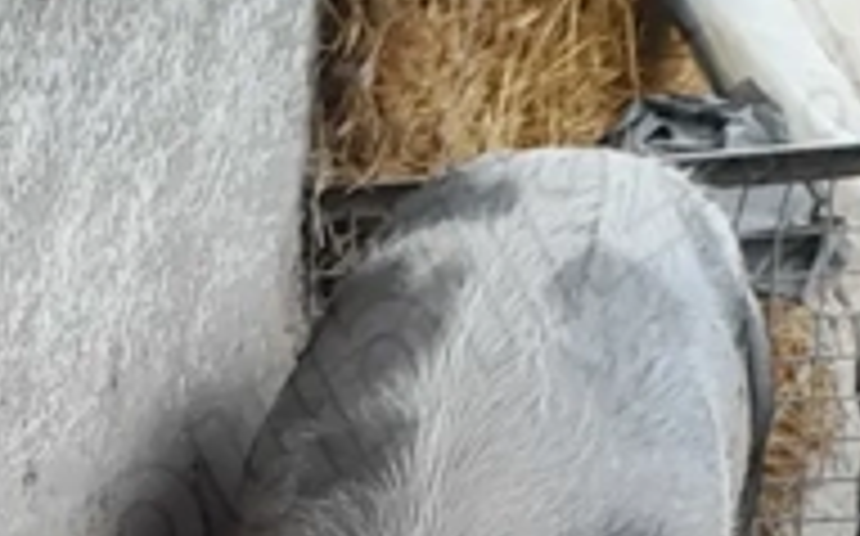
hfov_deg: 12.6
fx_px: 3255
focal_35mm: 139
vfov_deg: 8.3
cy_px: 1477
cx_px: -1036
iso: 20
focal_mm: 4.6
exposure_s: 1/100
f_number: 2
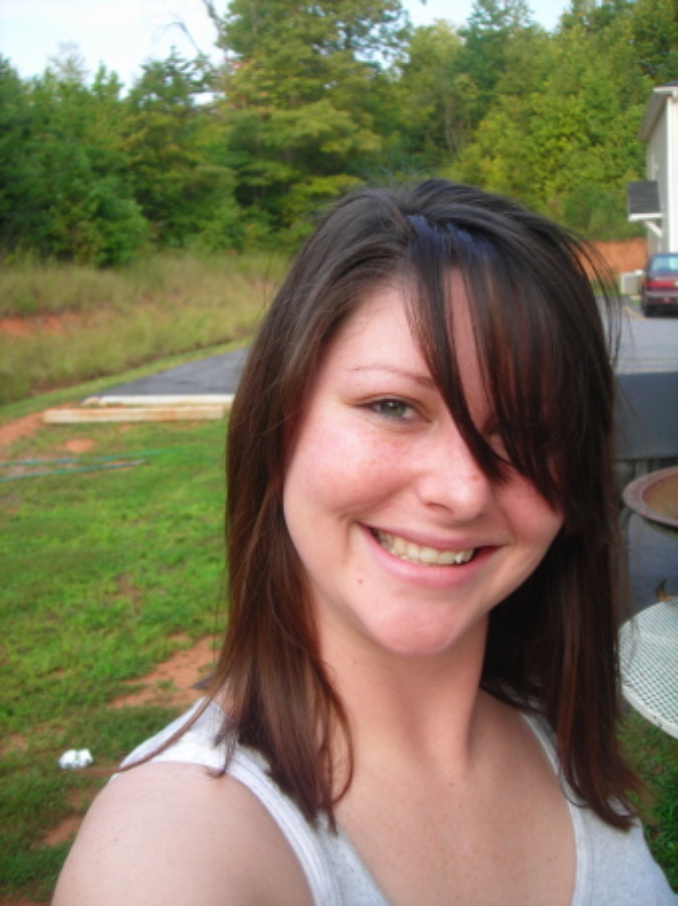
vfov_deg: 49.0
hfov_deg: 37.7
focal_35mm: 38
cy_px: 453
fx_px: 993
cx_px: 339
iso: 50
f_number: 3.2
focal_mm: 6.3
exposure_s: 1/59.8
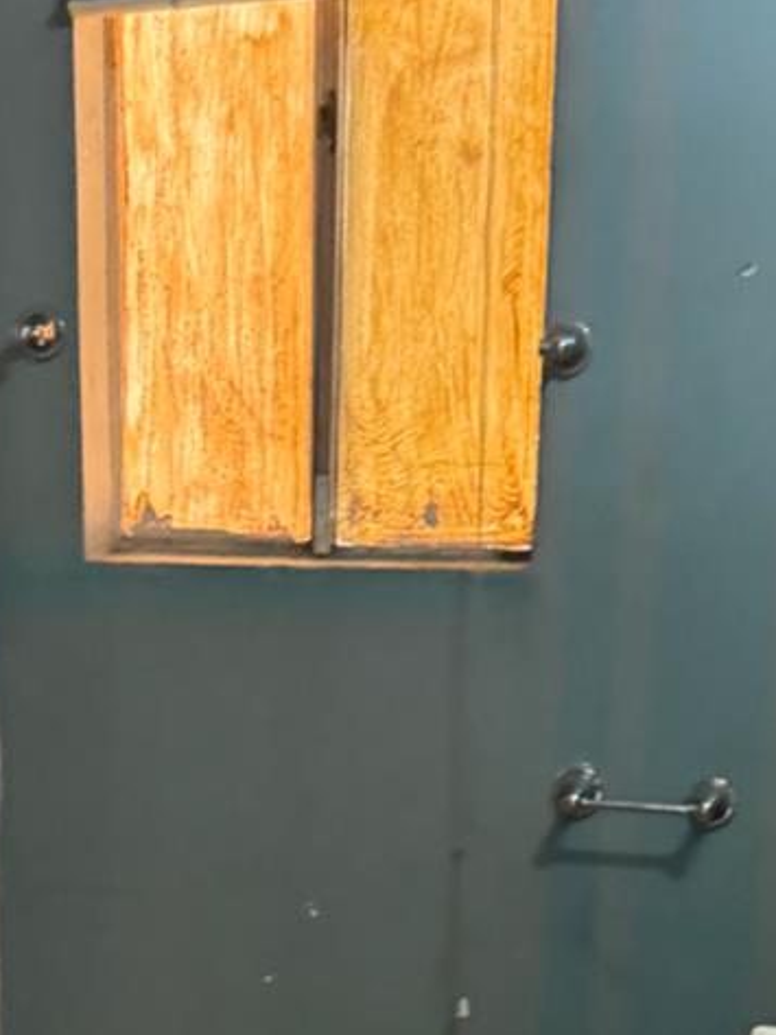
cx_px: 301
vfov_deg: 23.6
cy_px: 1216
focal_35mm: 76
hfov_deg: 19.4
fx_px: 2271
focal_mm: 6.76
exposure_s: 1/40
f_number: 1.78
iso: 640
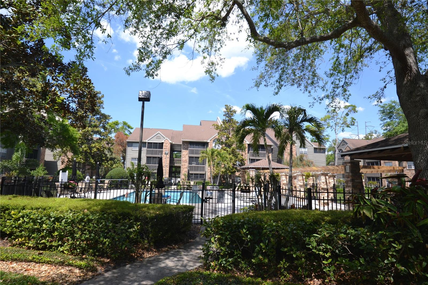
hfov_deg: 85.4
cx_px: 214
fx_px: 232
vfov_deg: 63.2
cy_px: 142
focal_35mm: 20
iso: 100
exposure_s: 1/160
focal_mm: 13
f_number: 6.3
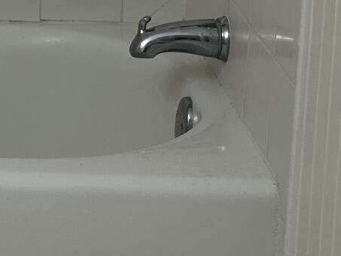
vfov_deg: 9.0
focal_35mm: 158
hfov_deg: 12.1
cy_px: -183
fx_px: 1556
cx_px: -109
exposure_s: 1/120
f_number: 1.78
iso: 64
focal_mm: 6.86
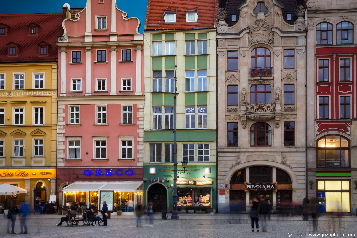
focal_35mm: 66
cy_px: 119
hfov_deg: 30.5
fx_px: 654
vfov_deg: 20.6
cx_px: 178
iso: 100
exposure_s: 4
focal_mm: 44
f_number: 22
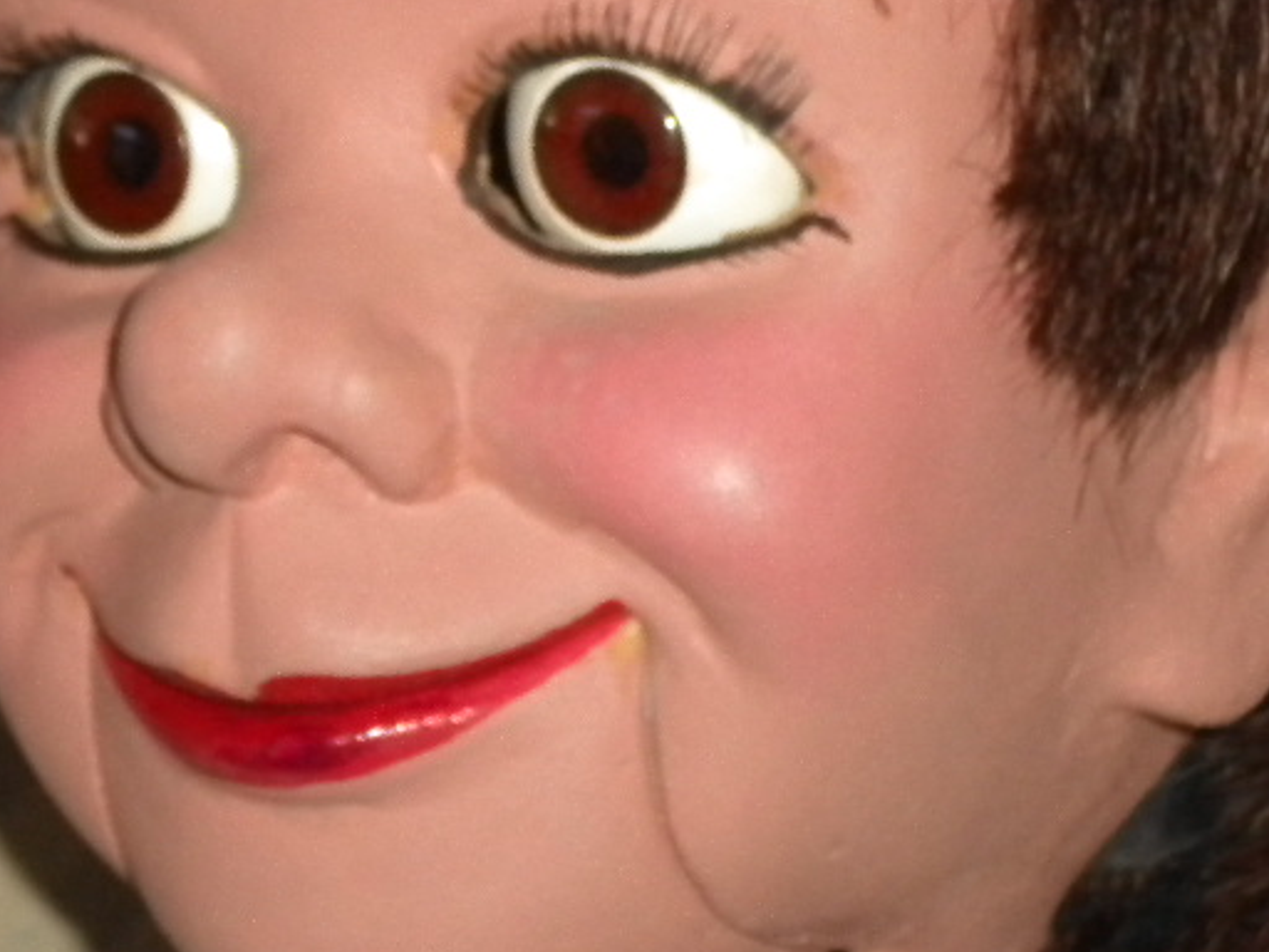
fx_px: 7698
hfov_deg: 9.4
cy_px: 188
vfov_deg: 7.1
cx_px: 555
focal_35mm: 210
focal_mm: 18.9
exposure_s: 1/60
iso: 400
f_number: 5.9
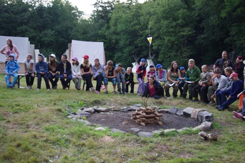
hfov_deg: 46.4
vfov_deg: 31.8
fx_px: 286
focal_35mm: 42
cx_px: 122
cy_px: 82
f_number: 4
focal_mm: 28.13
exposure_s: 1/100
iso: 200
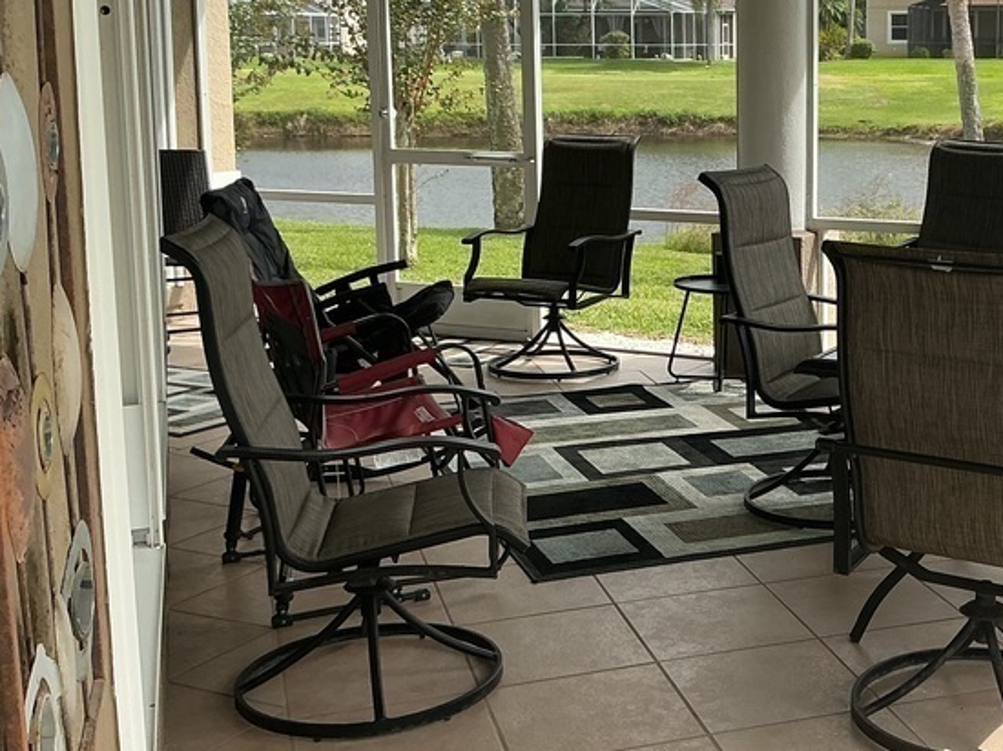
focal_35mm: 54
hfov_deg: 34.3
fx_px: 1564
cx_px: 832
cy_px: 235
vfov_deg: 26.8
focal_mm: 3
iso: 25
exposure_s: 1/869
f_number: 1.8
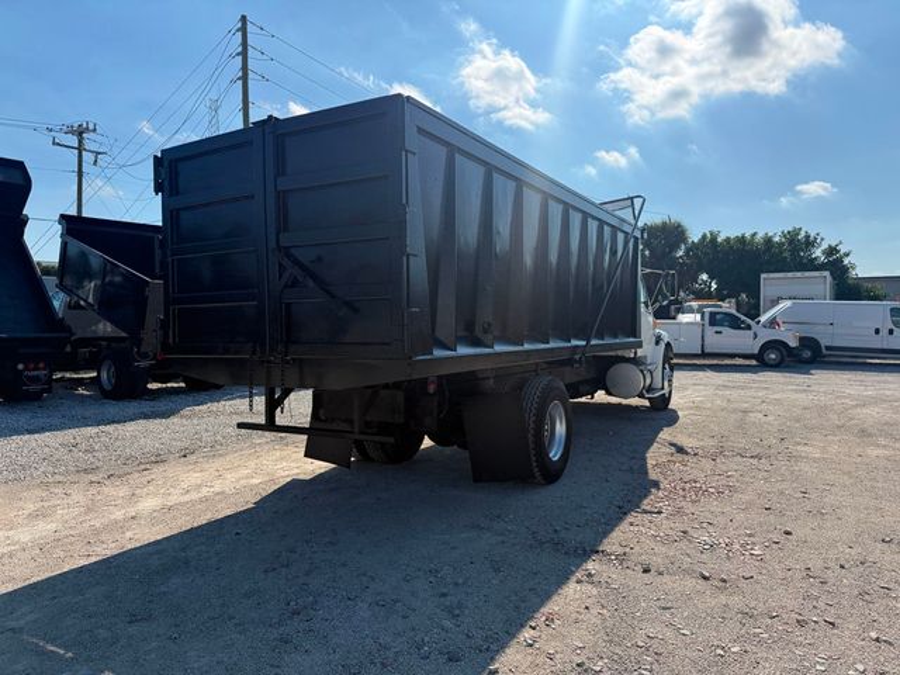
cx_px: 450
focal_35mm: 24
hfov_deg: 71.6
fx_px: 624
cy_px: 338
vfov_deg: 56.8
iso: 125
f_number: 1.78
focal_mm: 6.76
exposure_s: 1/10309
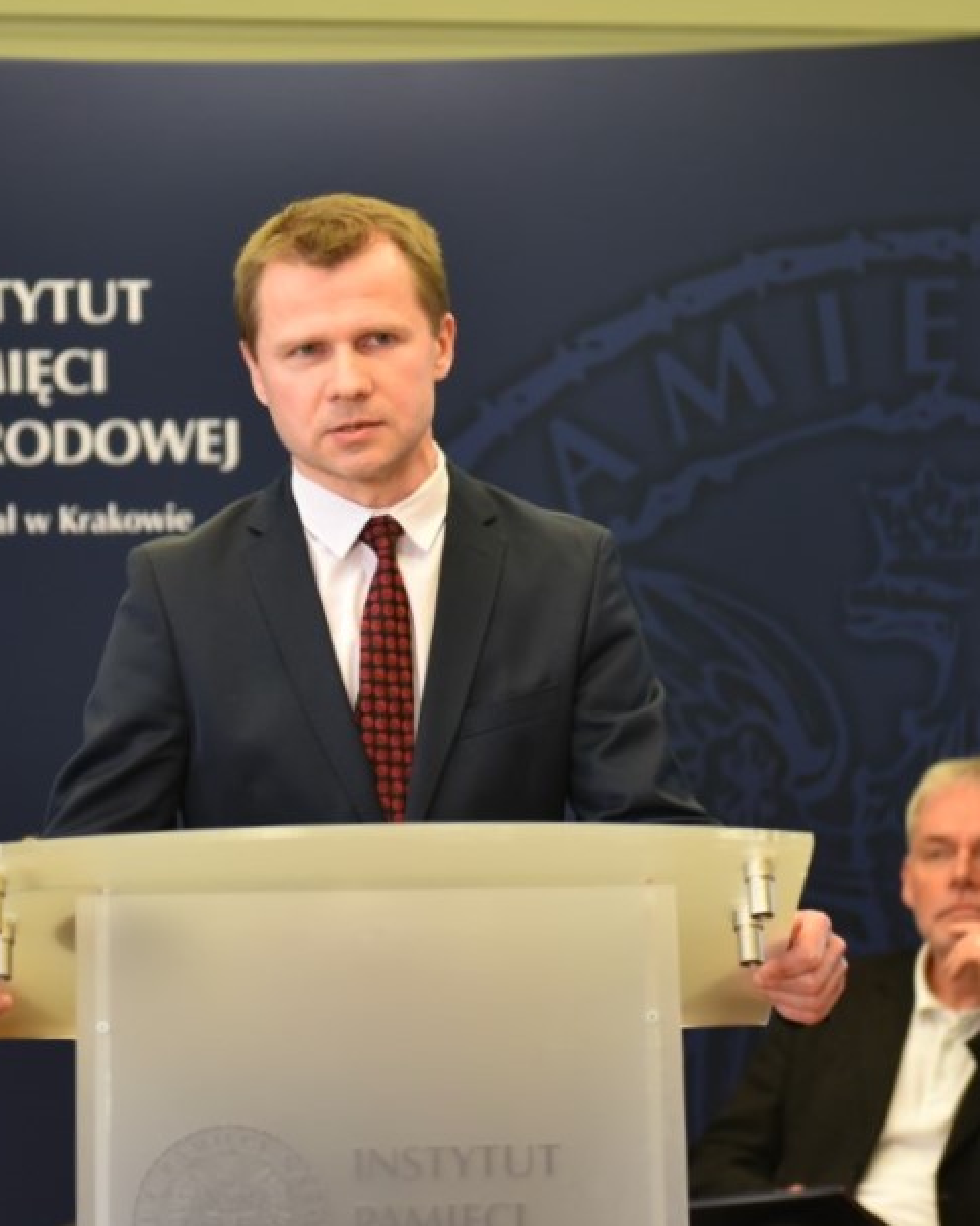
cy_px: 612
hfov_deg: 15.5
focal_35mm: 99
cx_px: 361
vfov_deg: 19.4
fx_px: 3590
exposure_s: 1/160
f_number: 3.2
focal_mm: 70
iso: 800
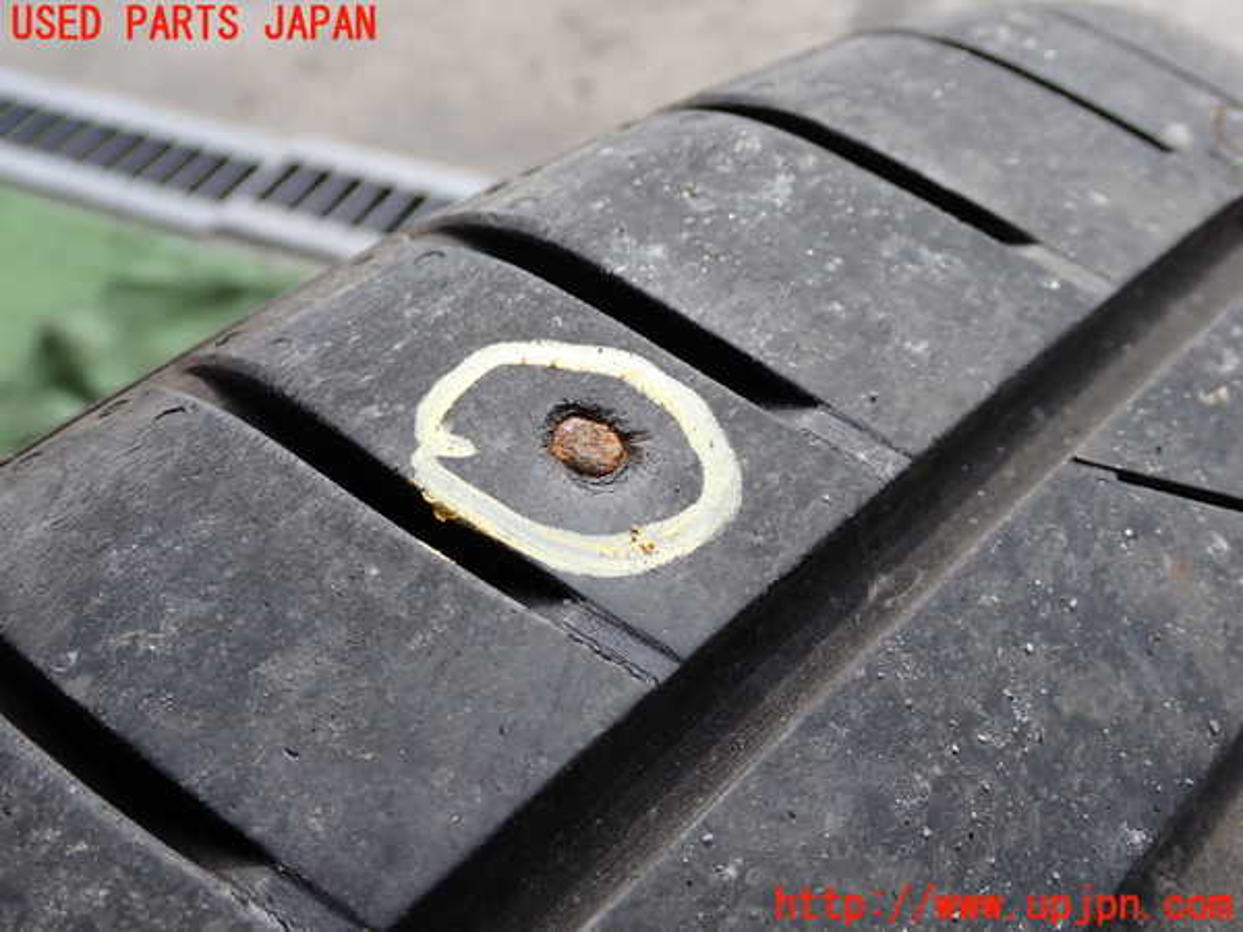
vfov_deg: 35.1
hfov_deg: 45.8
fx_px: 1472
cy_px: 466
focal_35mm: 41
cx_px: 622
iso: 100
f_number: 4
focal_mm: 7.31
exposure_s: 1/250
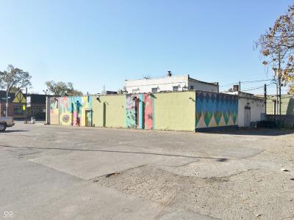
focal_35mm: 29
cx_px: 147
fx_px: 246
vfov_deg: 48.2
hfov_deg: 61.7
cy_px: 110
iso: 25
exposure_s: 1/2079
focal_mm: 4.15
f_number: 2.2
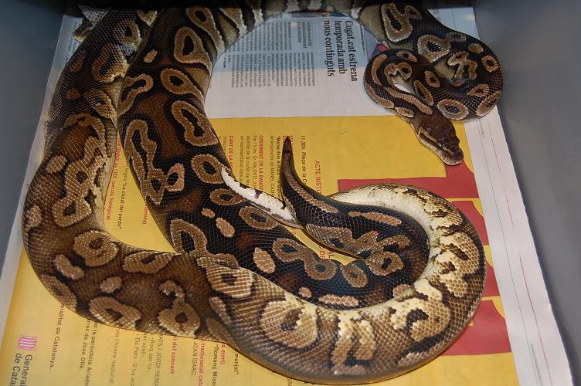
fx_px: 750
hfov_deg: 42.4
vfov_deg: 28.9
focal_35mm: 46
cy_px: 193
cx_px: 290
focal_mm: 31
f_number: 4.5
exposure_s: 1/60
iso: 400
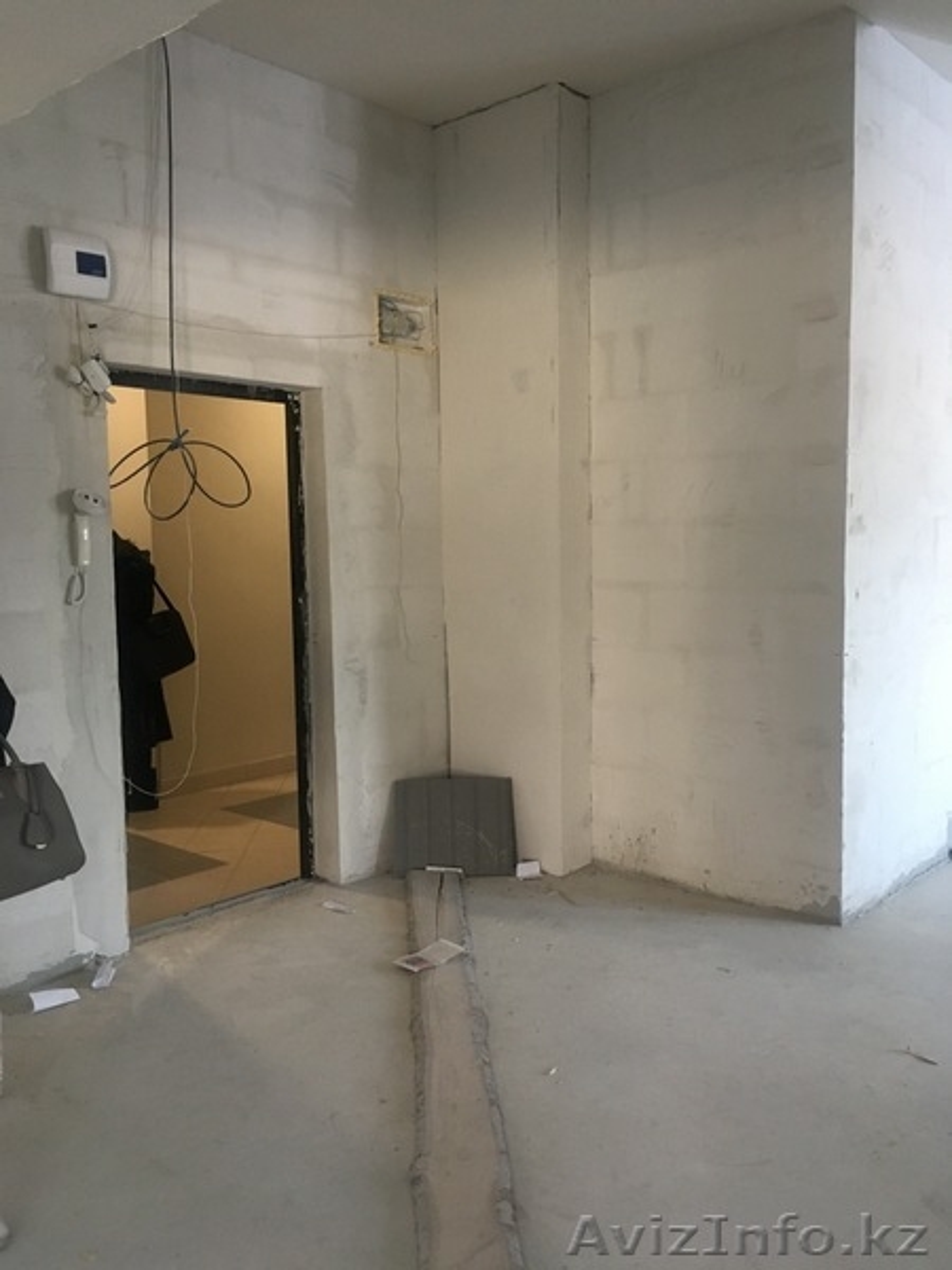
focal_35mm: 29
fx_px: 1063
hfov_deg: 48.2
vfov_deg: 61.7
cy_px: 635
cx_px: 476
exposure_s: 1/33
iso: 200
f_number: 2.2
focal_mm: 4.15
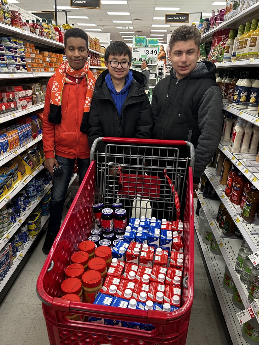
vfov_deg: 67.3
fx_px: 259
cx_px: 130
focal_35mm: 26
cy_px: 172
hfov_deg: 53.1
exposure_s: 1/60
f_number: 1.5
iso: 160
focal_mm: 5.7
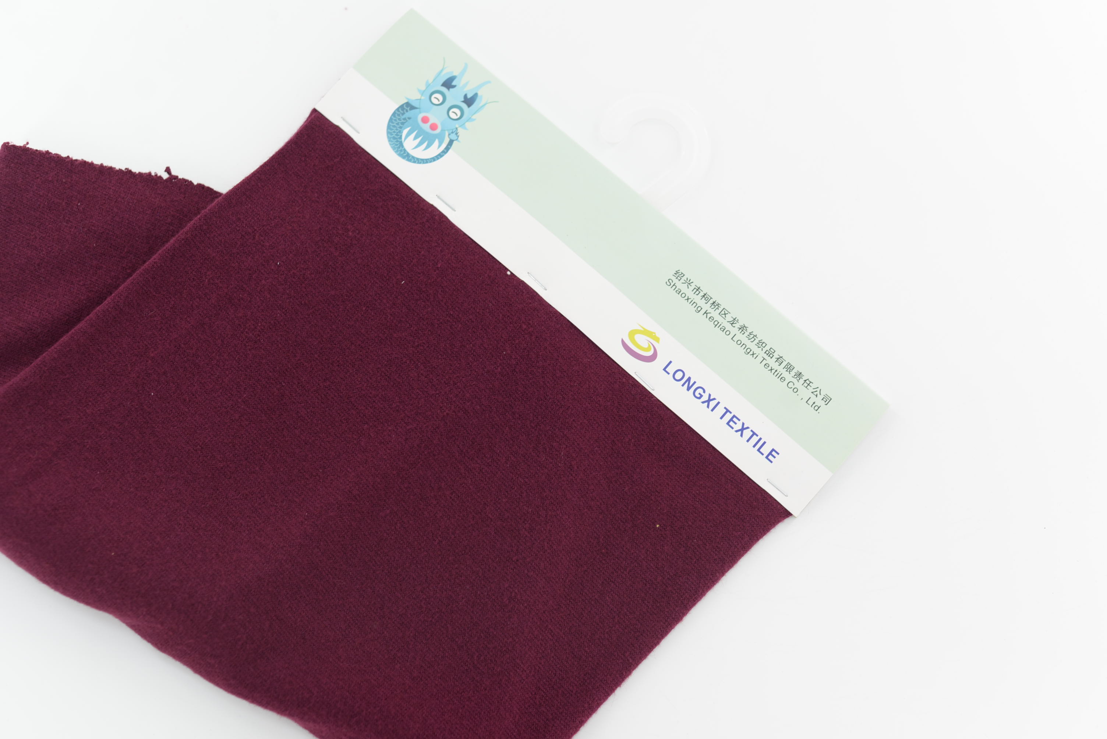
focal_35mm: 50
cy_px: 370
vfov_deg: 27.0
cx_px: 554
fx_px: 1538
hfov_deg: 39.6
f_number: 3.5
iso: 100
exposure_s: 1/125
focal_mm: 50
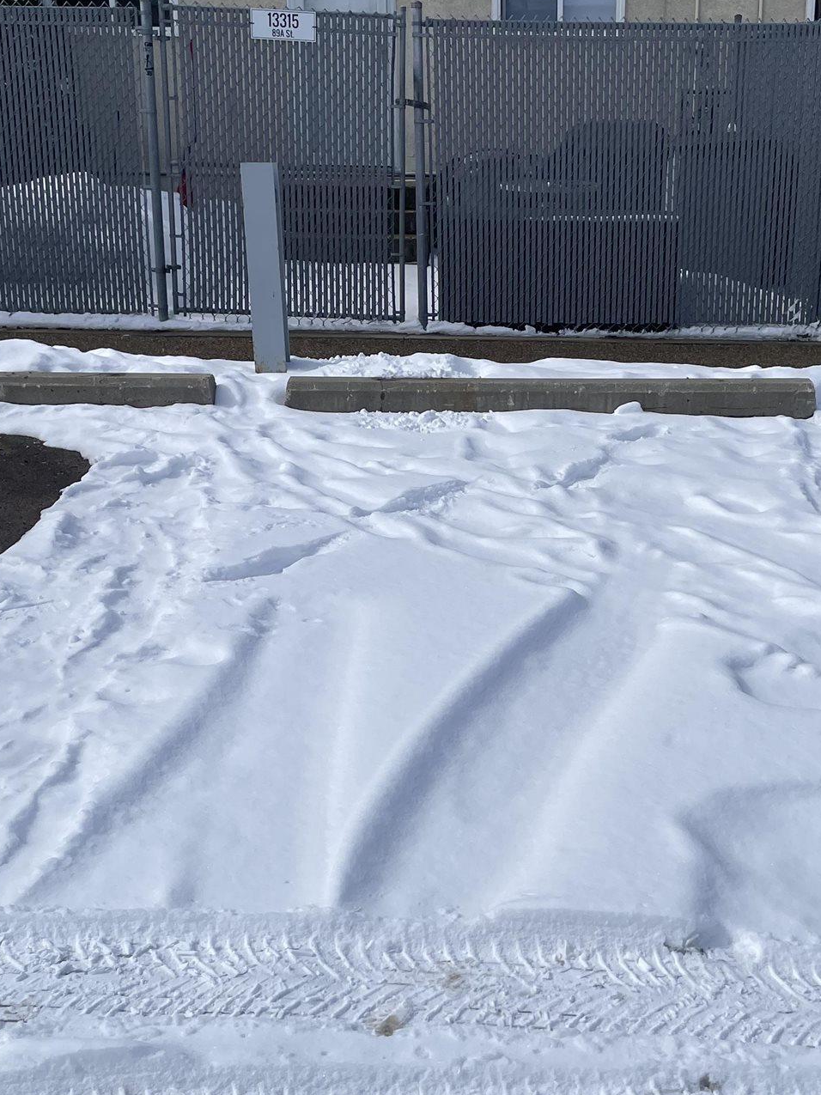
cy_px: 664
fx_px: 1487
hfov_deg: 30.8
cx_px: 509
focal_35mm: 47
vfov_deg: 40.2
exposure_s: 1/10753
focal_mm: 4.2
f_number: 1.6
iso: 32
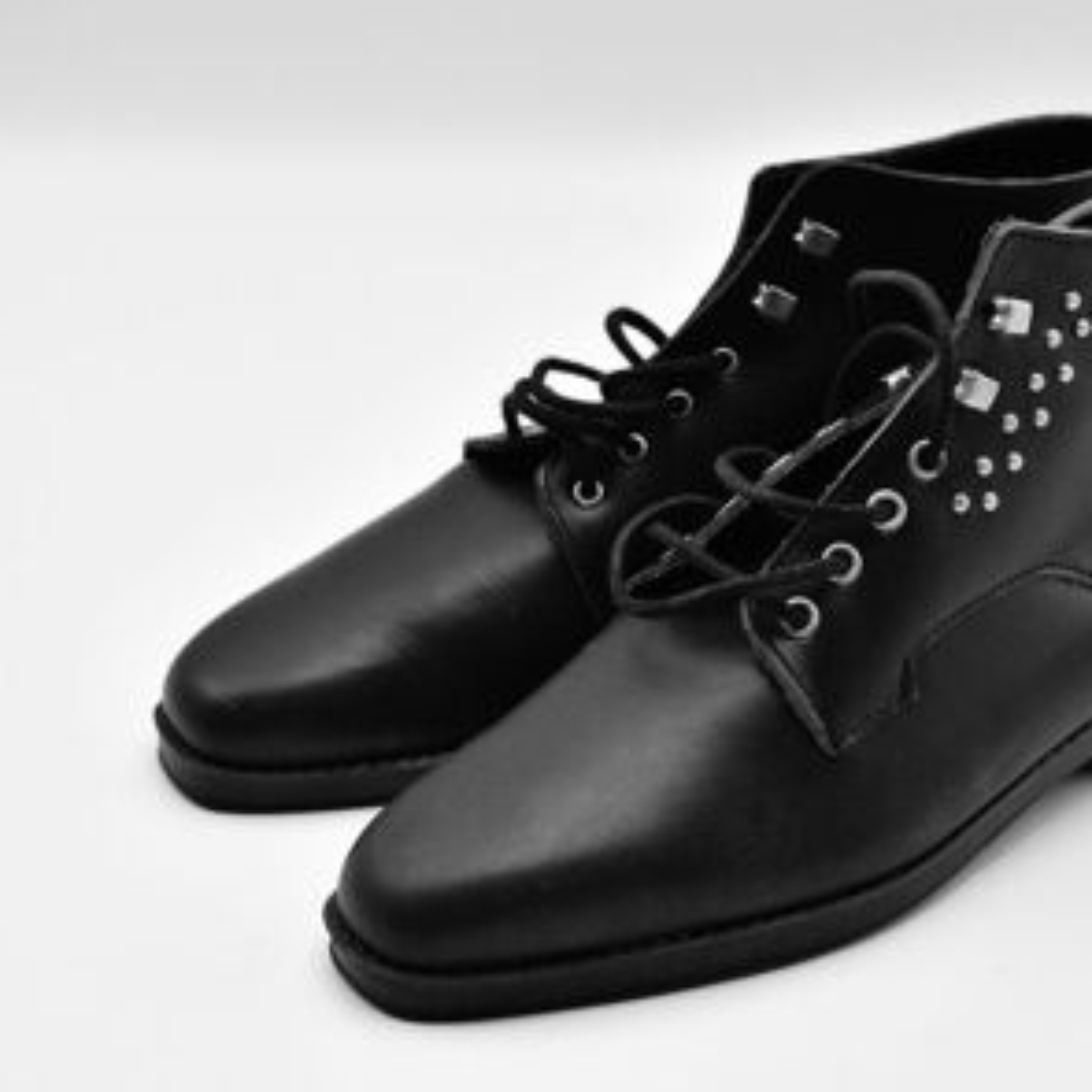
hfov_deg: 23.8
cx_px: 777
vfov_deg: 24.0
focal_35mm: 72
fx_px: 2570
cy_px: 511
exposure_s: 1/400
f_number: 5
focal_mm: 35
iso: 3600
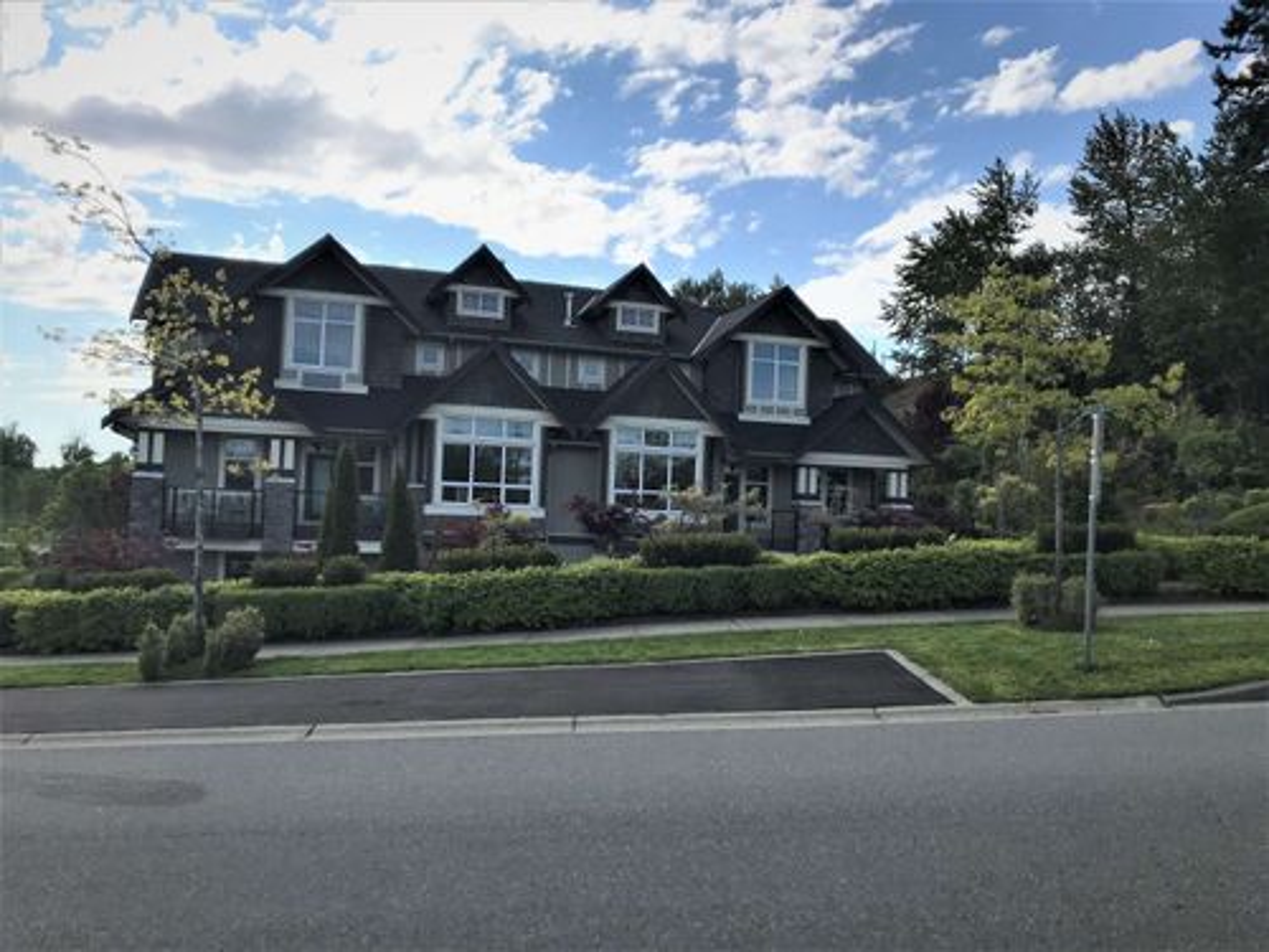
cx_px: 634
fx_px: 1026
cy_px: 476
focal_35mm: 28
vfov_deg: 49.7
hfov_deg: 63.4
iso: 20
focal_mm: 3.99
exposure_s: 1/3831
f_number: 1.8
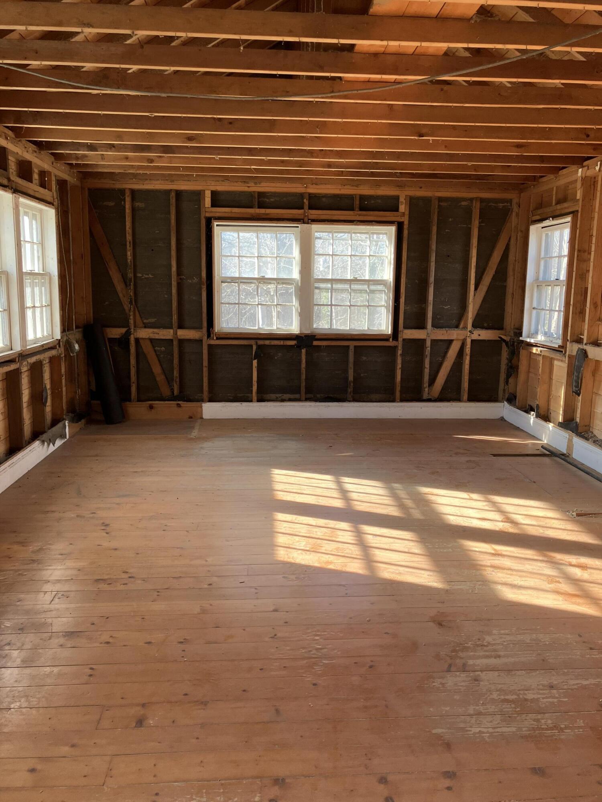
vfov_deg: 63.4
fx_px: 649
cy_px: 401
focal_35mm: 28
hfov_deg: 49.7
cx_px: 301
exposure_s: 1/121
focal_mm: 3.99
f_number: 1.8
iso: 64
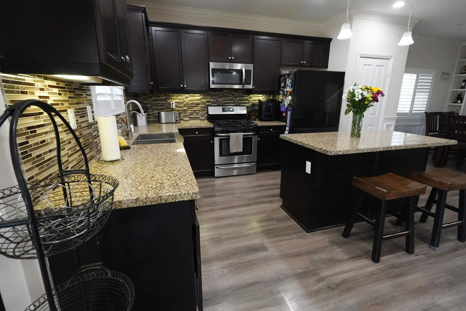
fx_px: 220
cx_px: 233
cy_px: 156
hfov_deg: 93.3
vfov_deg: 70.4
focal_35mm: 17
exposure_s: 1/160
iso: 6400
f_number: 7.1
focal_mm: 11.5
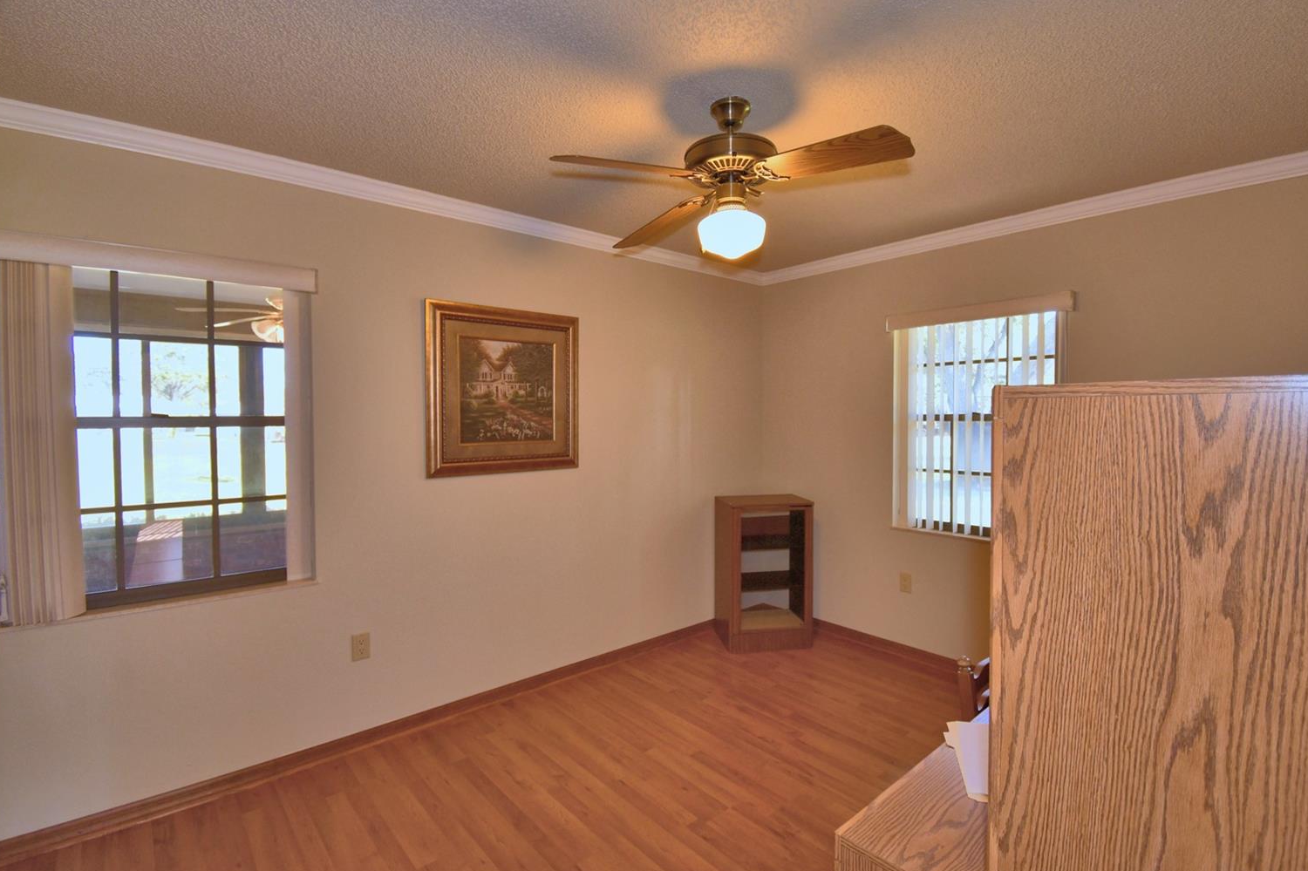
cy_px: 435
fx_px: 581
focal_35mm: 16
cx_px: 688
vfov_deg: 73.7
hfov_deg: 96.7
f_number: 4.5
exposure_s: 1/30
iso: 250
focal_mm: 10
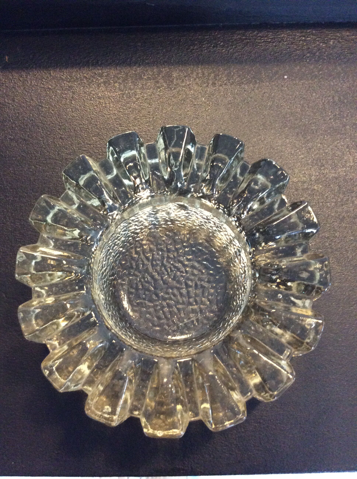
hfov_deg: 44.1
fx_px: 441
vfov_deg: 56.9
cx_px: 178
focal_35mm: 32
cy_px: 240
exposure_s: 1/20
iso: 250
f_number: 2.4
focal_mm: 3.3
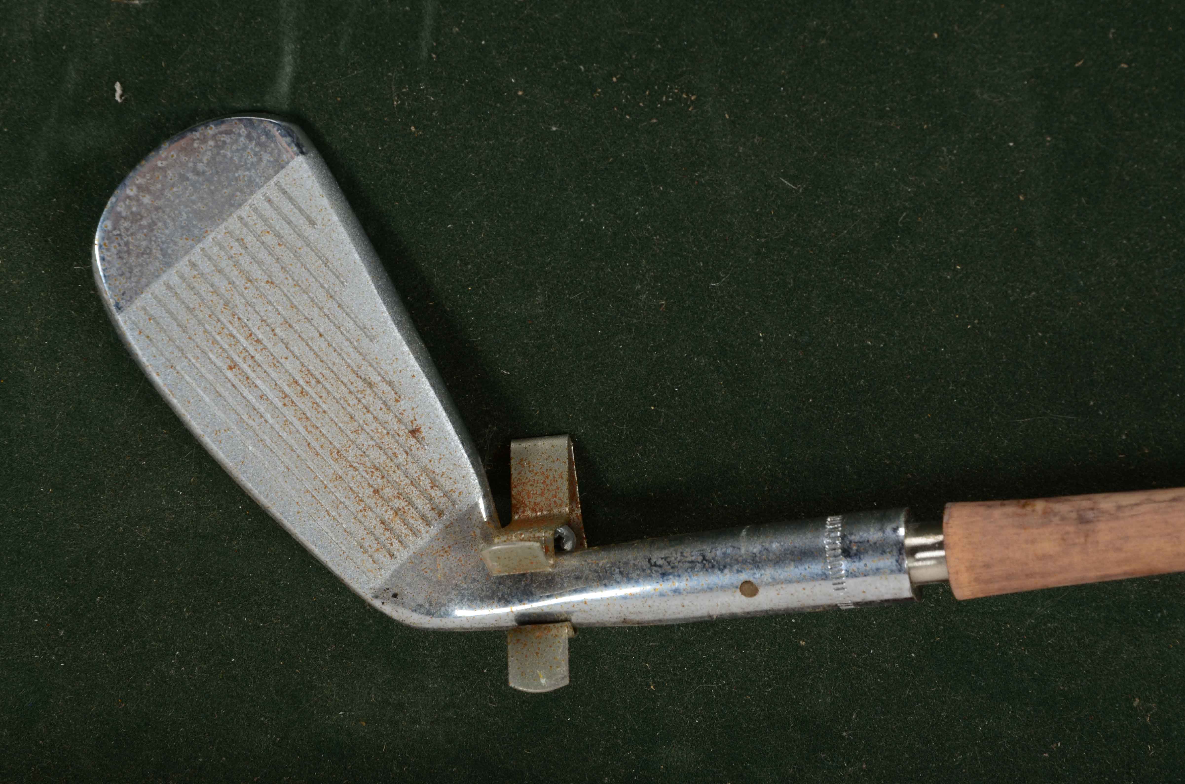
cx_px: 592
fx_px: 5173
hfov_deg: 13.1
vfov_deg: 8.7
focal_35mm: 158
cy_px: 392
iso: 200
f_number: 16
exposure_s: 1/160
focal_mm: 105
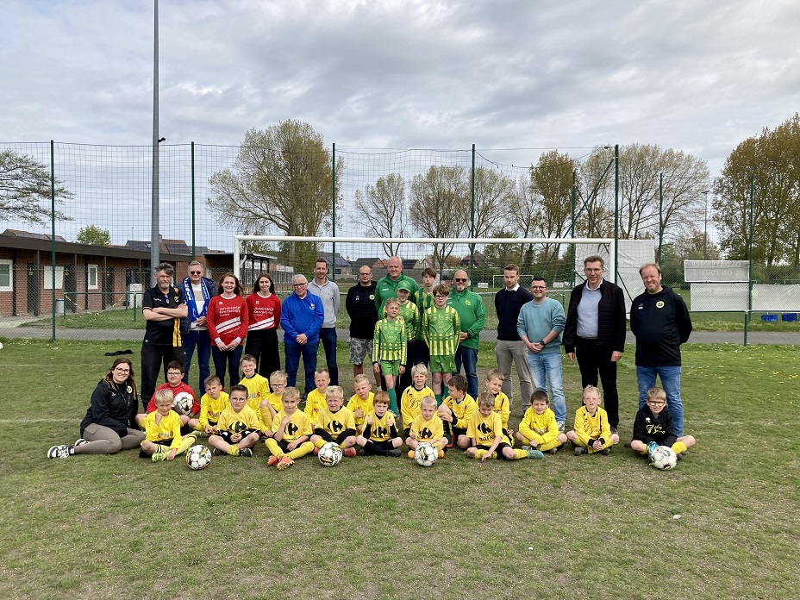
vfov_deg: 49.7
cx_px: 400
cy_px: 300
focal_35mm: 28
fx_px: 647
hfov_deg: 63.4
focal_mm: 3.99
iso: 20
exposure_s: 1/1548
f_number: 1.8
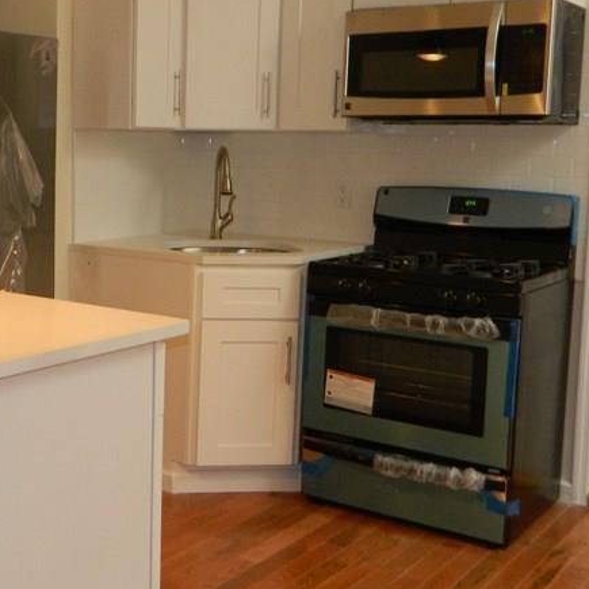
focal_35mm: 52
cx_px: 99
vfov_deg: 32.7
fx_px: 1001
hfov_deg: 31.7
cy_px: 256
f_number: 3.1
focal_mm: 4.5
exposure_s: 1/30
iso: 200
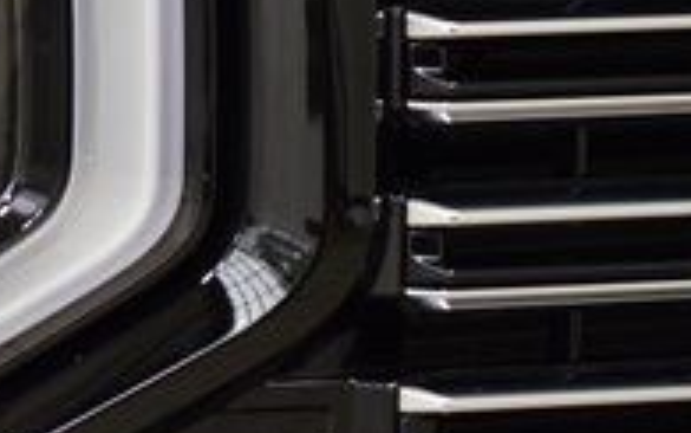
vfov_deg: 3.7
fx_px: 6631
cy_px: 105
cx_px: -340
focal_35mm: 352
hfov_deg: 5.9
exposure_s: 1/125
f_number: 2.8
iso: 1600
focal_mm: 70
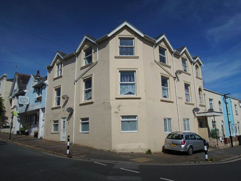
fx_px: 167
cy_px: 90
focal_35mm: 24
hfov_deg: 71.6
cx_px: 120
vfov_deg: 56.8
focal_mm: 4.3
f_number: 8
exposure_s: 1/1250
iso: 160
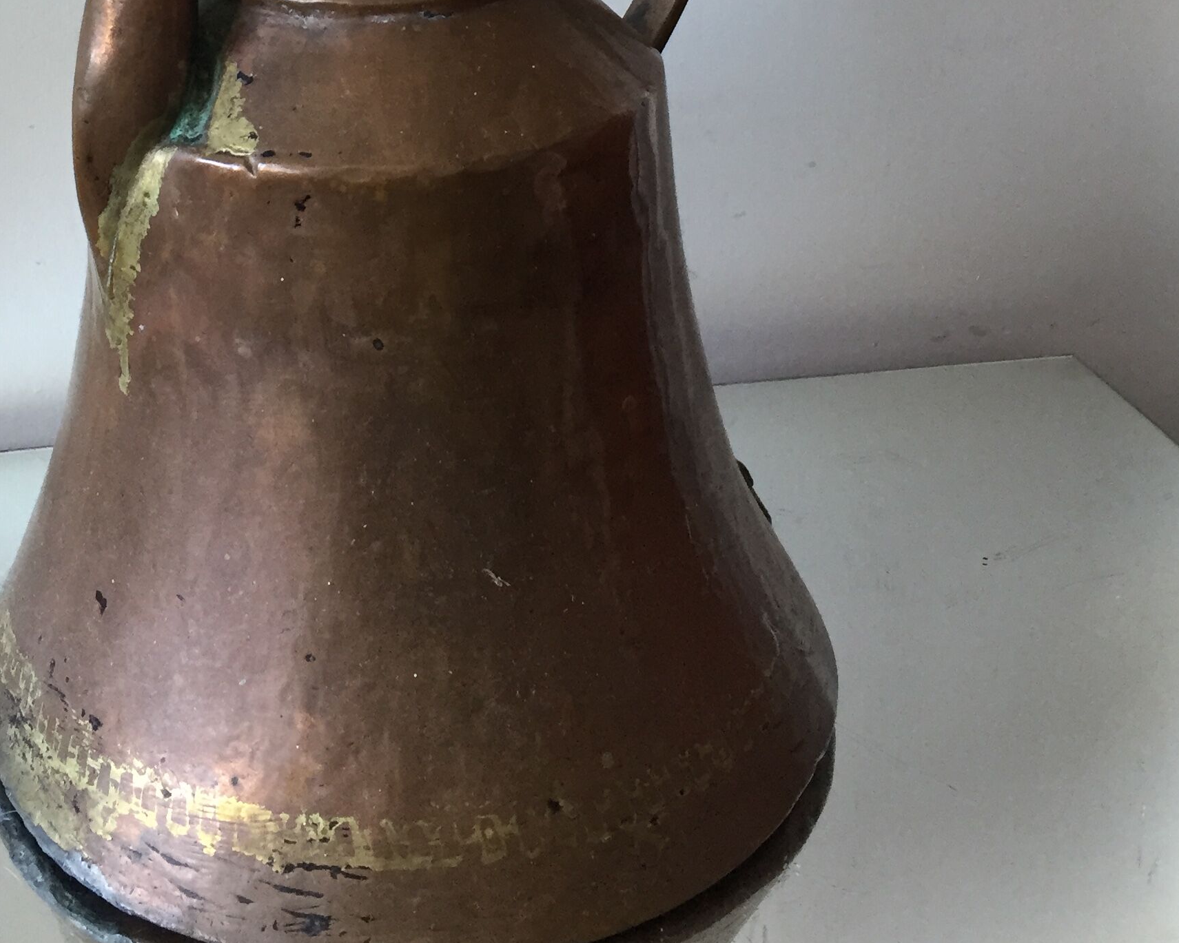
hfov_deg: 34.4
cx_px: 389
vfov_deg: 26.2
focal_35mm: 54
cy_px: -58
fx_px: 1884
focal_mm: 4.15
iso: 80
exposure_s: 1/33
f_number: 2.2
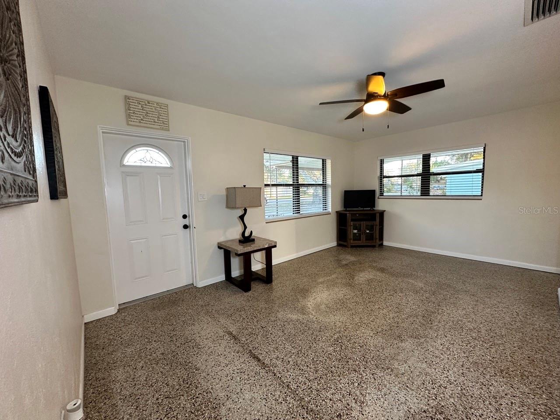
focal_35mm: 14
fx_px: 226
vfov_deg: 85.7
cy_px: 210
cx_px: 280
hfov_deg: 102.1
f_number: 2.2
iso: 160
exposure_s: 1/60
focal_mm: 2.22
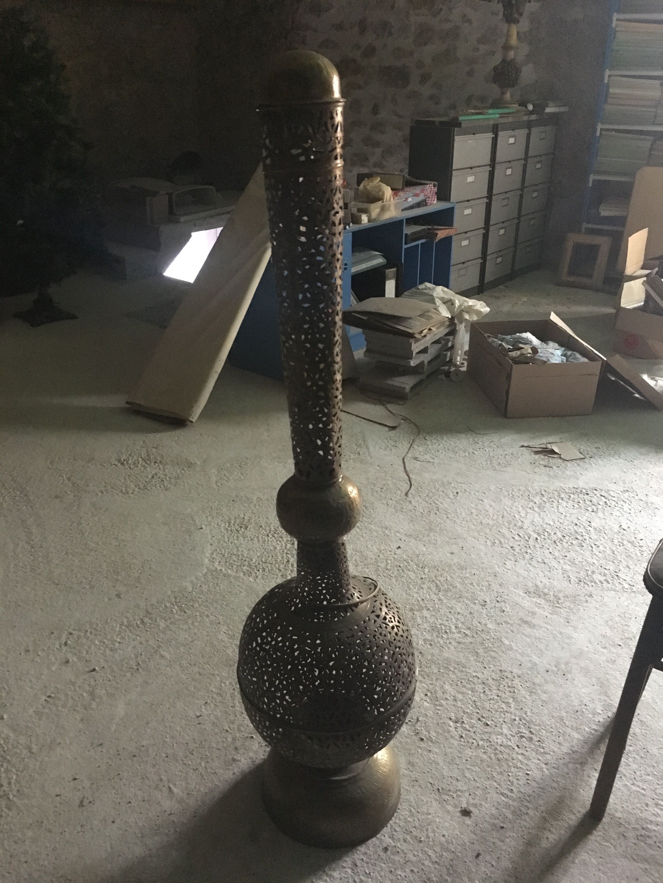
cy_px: 442
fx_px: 741
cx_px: 332
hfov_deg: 48.2
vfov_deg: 61.7
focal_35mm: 29
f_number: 2.2
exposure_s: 1/17
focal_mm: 4.15
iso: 320
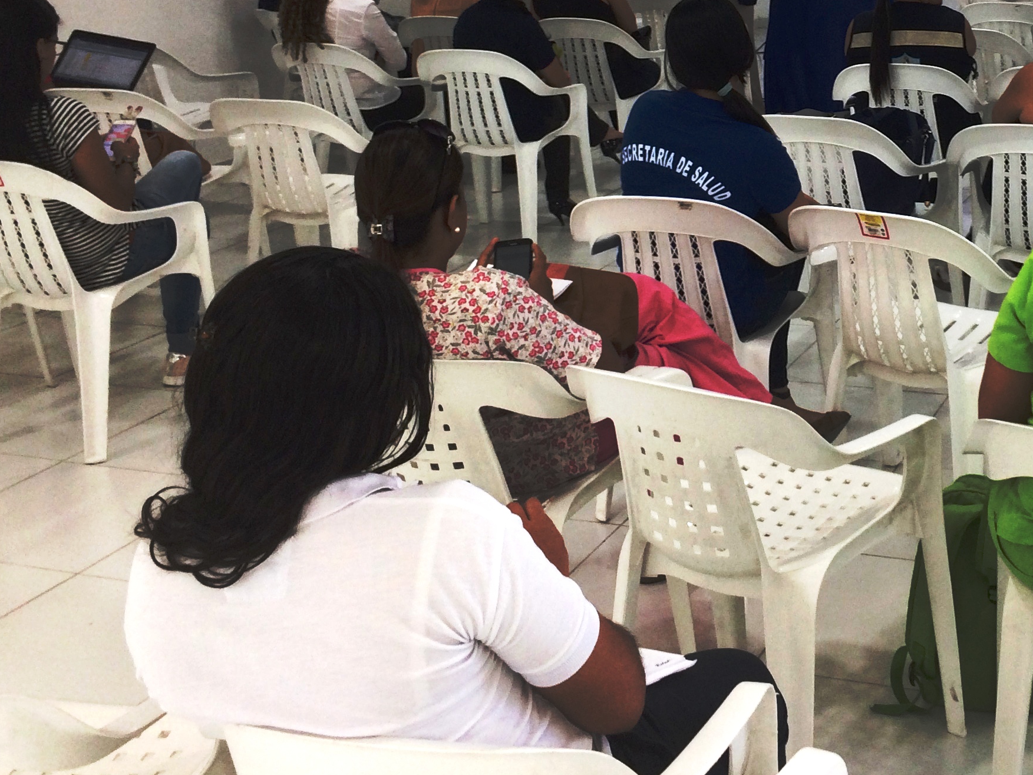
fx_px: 1612
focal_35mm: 54
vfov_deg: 26.1
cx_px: 862
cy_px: 66
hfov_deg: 34.2
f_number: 2.2
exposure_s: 1/43
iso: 32
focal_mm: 4.15
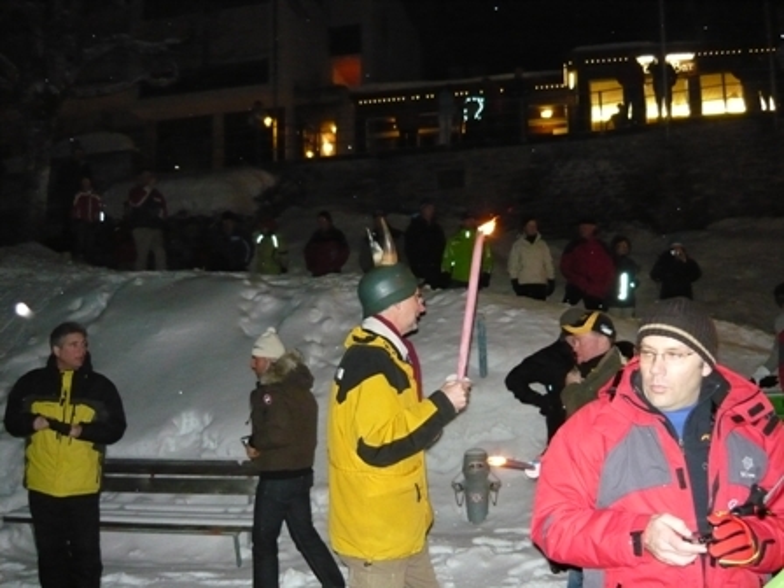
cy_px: 294
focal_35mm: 33
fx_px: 747
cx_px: 392
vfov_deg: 42.9
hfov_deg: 55.4
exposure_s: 1/30
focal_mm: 5.5
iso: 800
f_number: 2.8
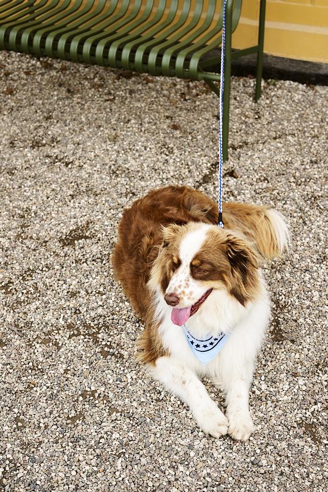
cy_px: 246
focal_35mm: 50
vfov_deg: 39.6
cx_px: 164
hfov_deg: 27.0
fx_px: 683
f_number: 5.6
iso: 250
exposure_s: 1/200
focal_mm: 50
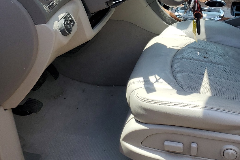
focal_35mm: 52
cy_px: -1
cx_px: 177
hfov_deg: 37.4
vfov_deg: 24.8
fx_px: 347
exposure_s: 1/1111
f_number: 1.5
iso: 50
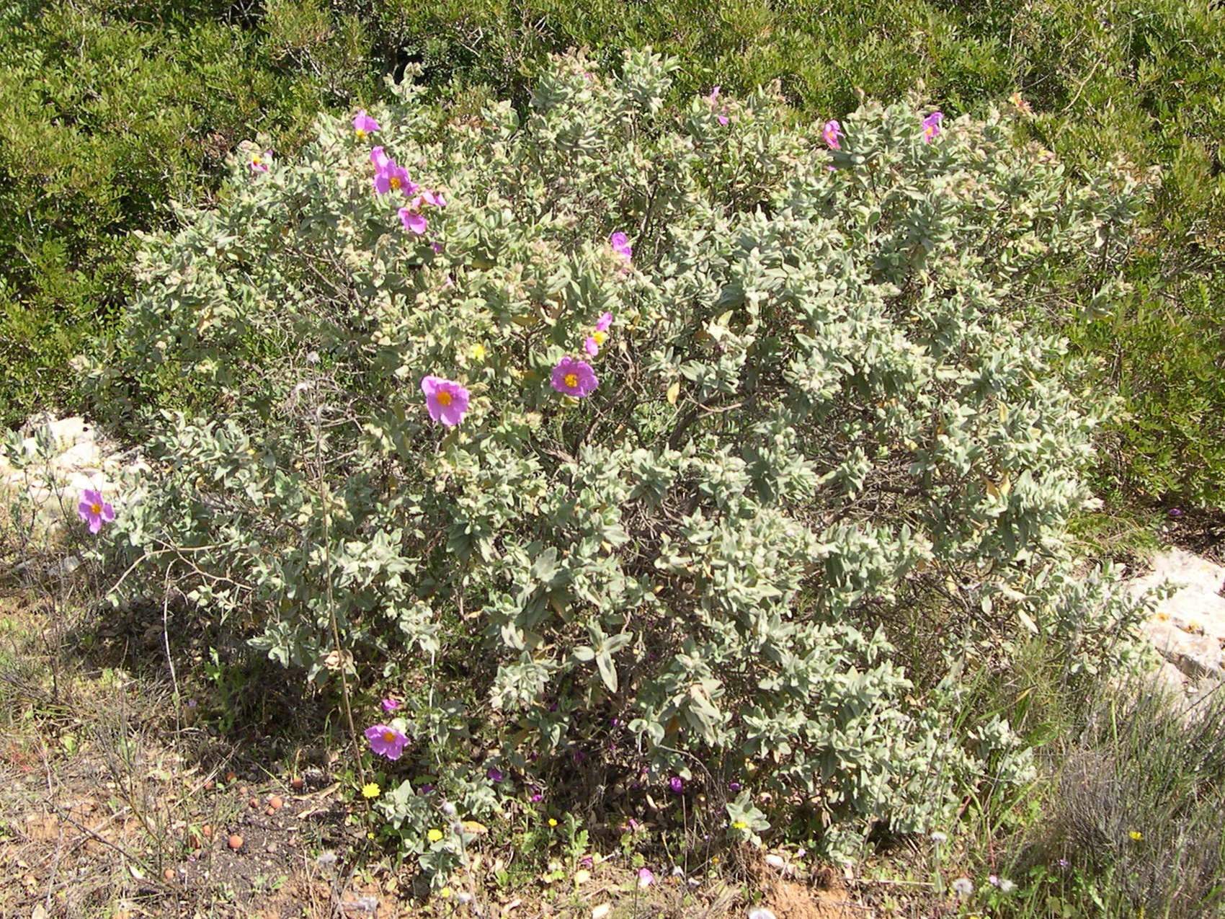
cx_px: 612
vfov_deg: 37.7
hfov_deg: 49.0
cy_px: 460
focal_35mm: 38
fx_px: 1345
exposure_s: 1/95
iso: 100
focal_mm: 8
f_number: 7.6
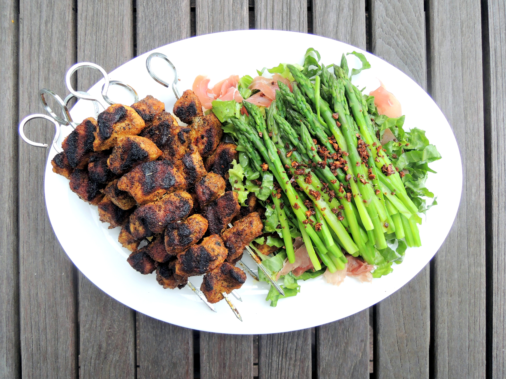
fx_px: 351
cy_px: 190
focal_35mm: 24
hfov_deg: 71.6
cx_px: 253
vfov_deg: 56.8
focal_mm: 4.3
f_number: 2.8
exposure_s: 1/30
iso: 220
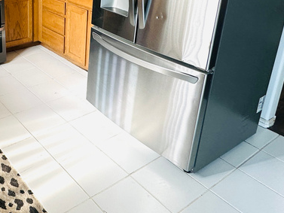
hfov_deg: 45.0
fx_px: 312
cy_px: 19
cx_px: 35
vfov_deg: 35.4
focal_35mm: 38
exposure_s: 1/99
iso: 80
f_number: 2.2
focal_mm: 2.22
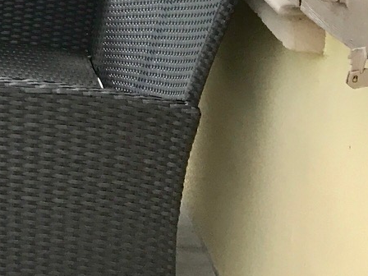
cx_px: -370
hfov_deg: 13.4
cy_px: -98
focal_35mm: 126
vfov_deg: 11.4
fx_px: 1339
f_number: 1.8
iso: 20
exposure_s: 1/1114
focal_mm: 3.99
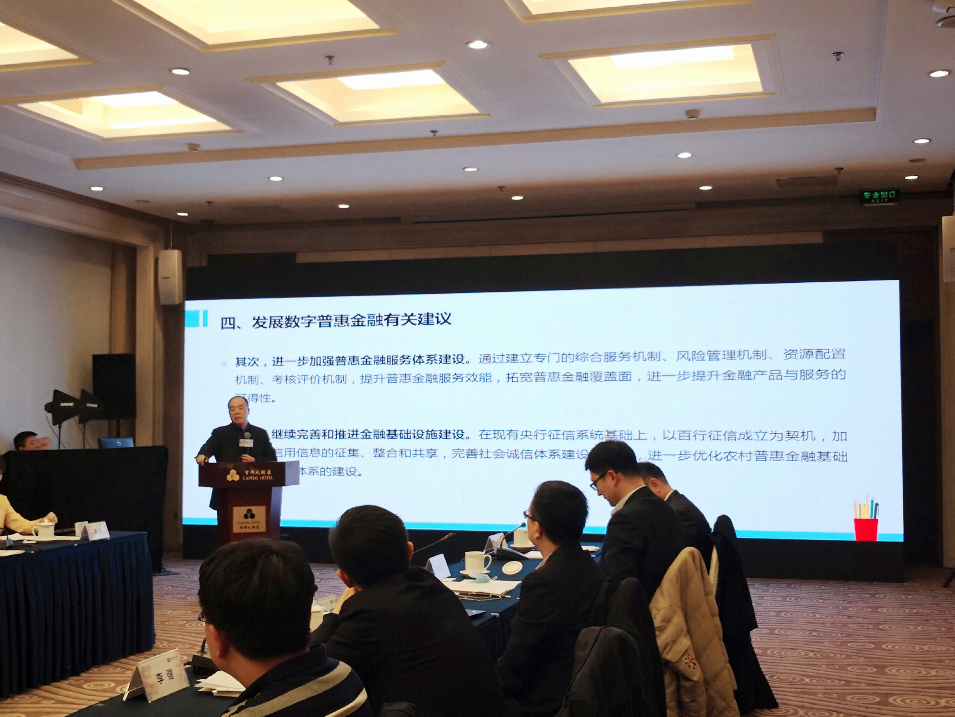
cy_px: 358
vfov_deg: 33.6
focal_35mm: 43
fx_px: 1186
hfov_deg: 43.9
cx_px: 478
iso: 50
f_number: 1.6
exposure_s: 1/60
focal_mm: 3.95
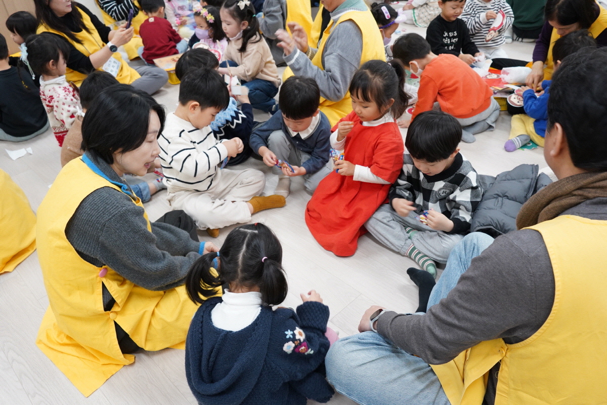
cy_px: 202
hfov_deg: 65.5
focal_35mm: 28
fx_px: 472
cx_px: 304
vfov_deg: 46.4
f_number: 6.3
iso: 2500
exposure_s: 1/50
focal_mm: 28
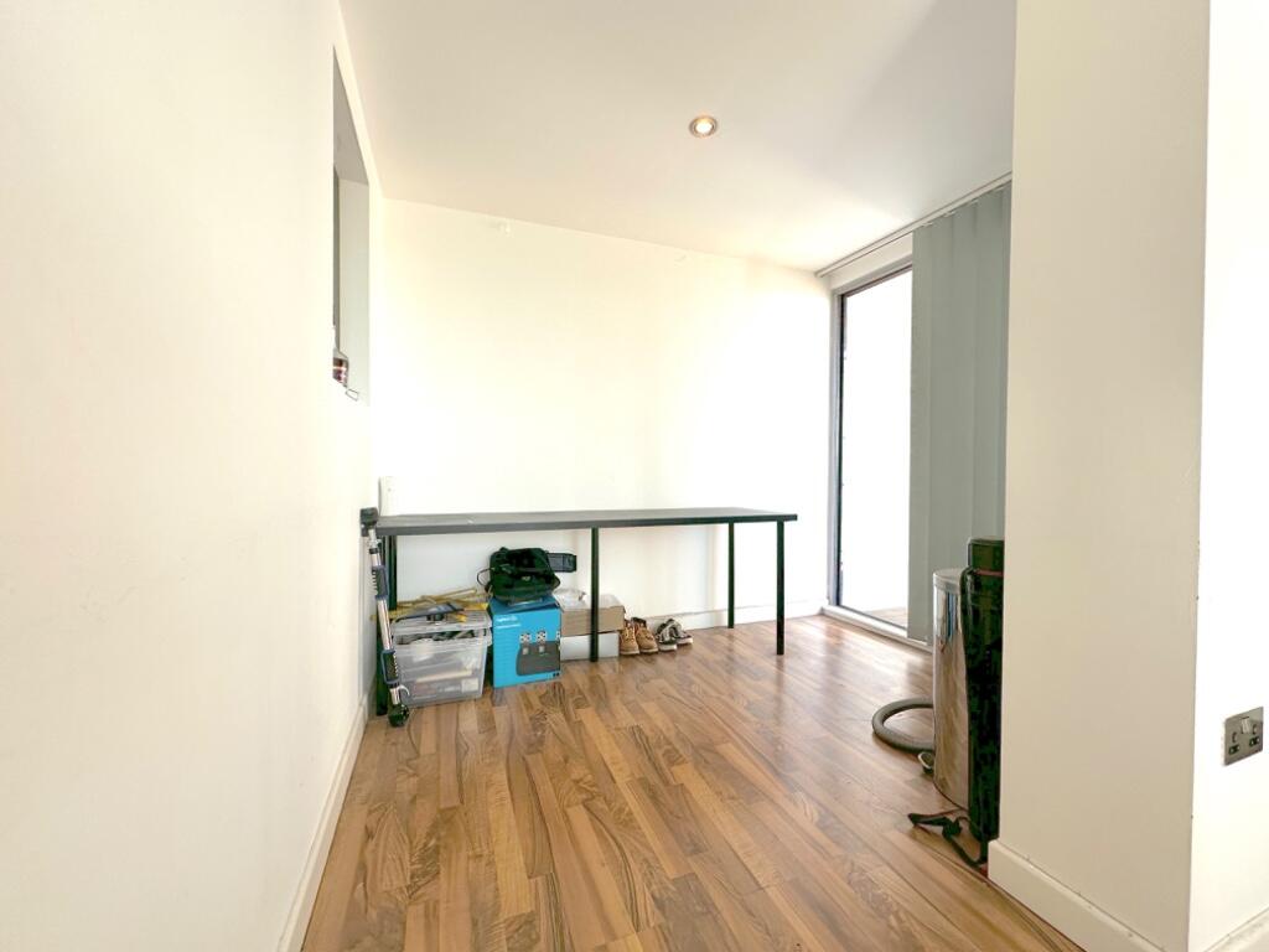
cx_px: 634
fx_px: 513
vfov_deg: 85.7
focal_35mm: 14
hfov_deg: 102.1
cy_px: 476
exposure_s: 1/199
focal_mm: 2.22
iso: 80
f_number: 2.2
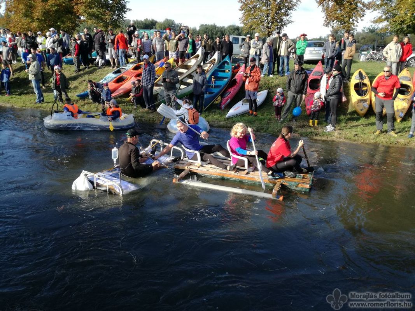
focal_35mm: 27
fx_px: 324
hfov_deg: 65.3
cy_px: 156
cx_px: 208
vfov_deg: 51.3
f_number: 2
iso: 50
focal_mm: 3.79
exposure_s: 1/384
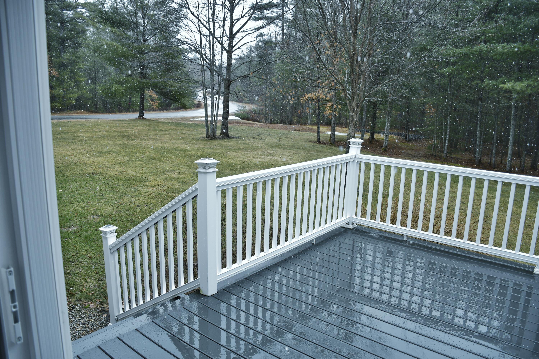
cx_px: 270
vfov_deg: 47.9
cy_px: 180
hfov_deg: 67.4
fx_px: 404
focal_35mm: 27
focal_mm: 18
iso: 100
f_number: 3.5
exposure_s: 1/640
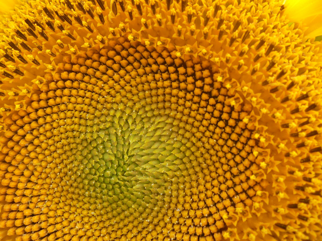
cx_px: 161
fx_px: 242
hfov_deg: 67.3
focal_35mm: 26
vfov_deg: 53.1
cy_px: 120
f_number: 3.5
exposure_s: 1/50
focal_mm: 4.6
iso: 100
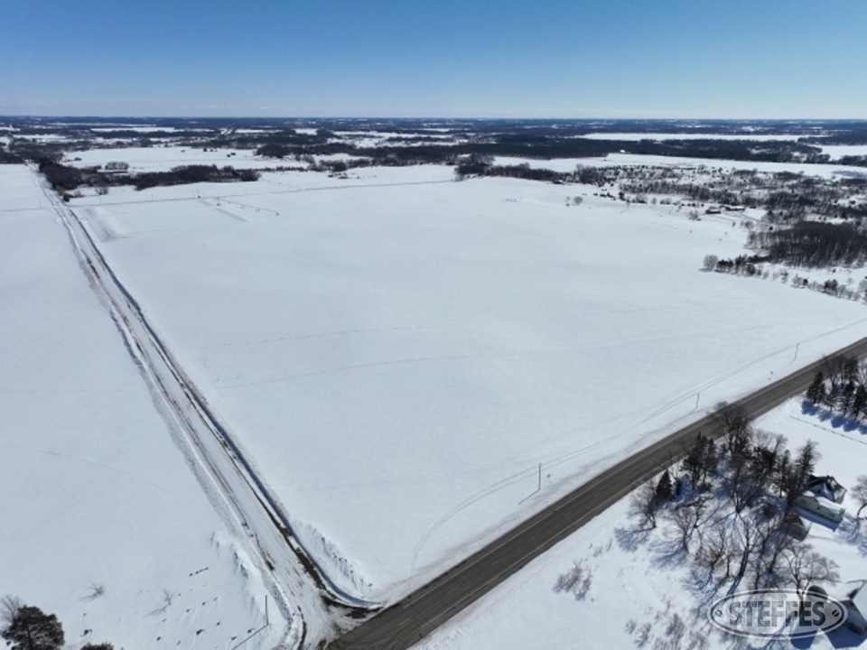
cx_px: 434
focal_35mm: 24
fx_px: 601
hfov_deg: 71.6
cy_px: 325
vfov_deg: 56.8
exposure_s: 1/6400
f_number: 2.8
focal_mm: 12.29
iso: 100
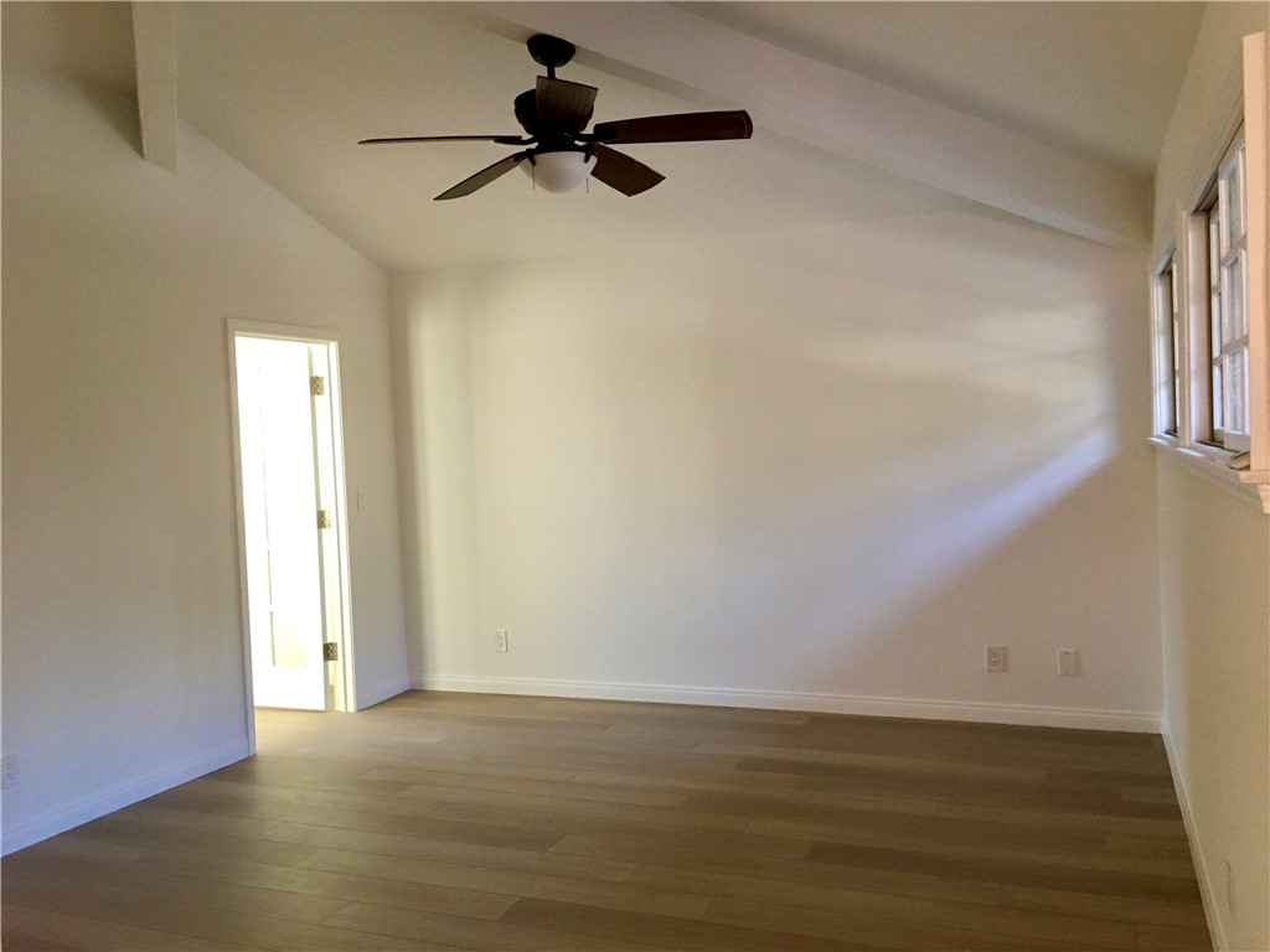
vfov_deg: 48.2
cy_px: 476
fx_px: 1064
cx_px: 635
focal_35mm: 29
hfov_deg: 61.7
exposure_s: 1/30
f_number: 2.2
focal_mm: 4.15
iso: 100
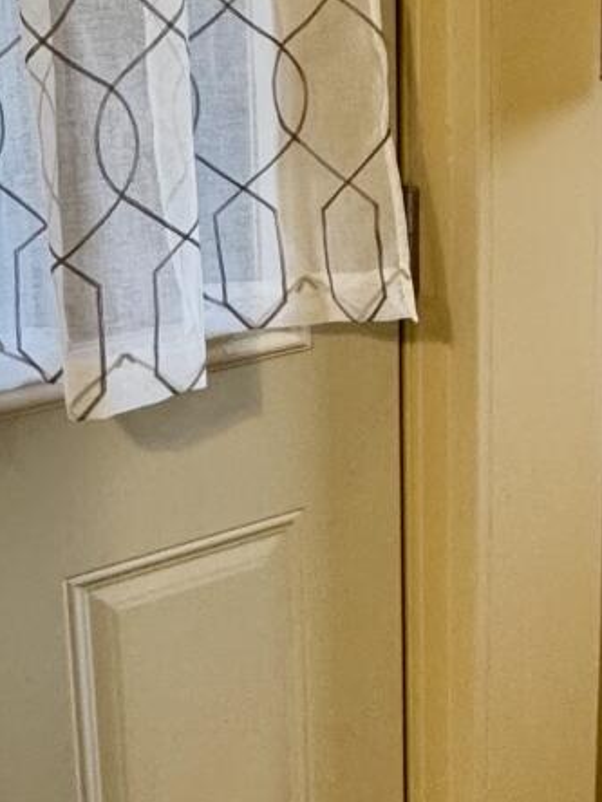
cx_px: 456
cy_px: 125
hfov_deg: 23.0
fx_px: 1461
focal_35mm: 63
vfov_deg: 29.8
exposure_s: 1/60
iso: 200
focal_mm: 2.22
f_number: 2.2
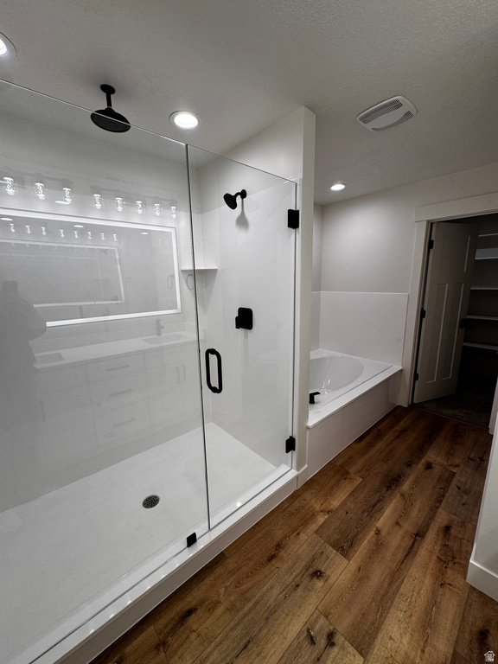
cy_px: 332
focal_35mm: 14
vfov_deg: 102.1
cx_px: 249
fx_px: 269
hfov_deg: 85.7
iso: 50
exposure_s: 1/120
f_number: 2.2
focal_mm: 2.22
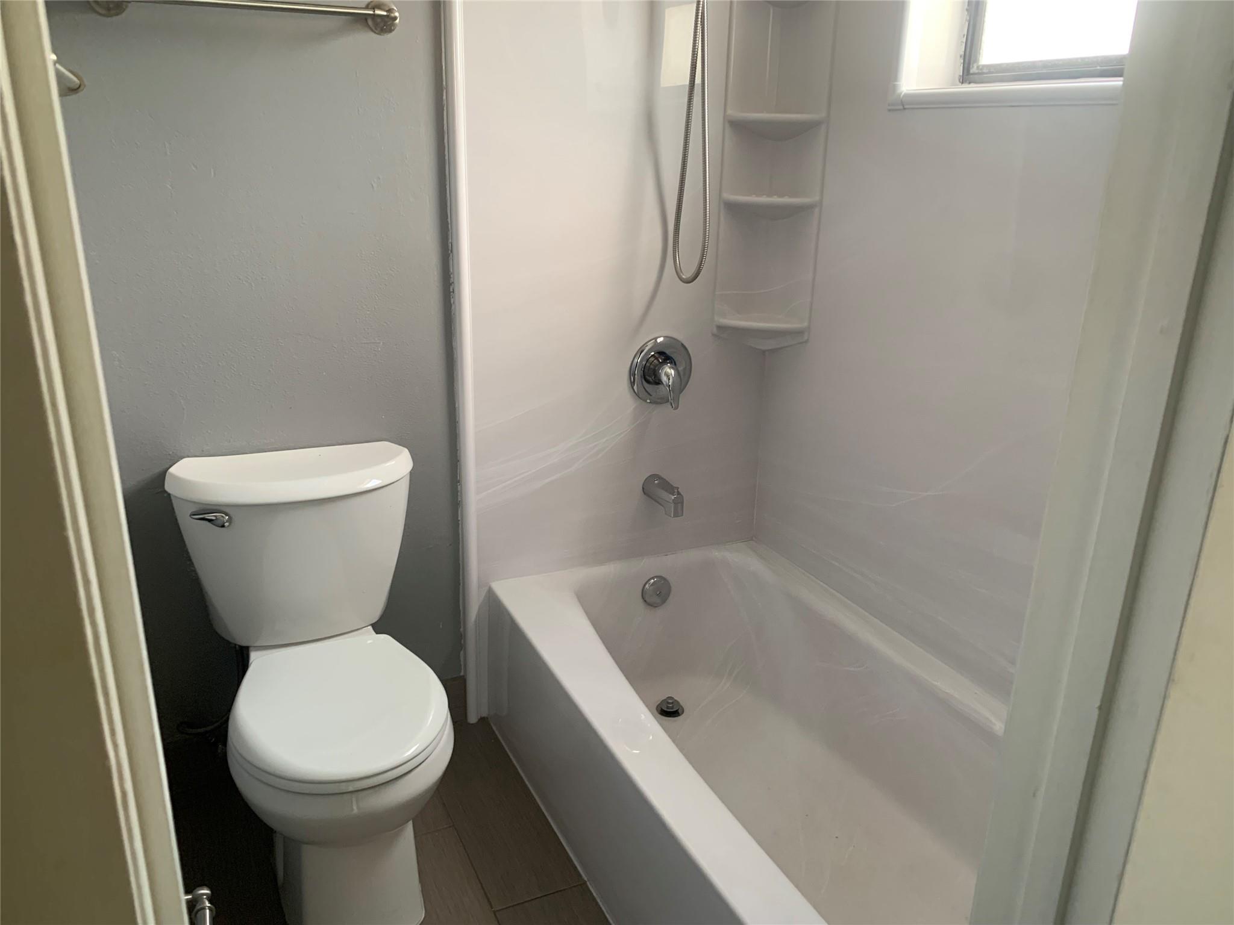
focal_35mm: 26
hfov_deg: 67.3
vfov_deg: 53.1
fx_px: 927
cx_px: 617
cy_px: 462
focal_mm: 4.25
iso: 160
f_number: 1.8
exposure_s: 1/60
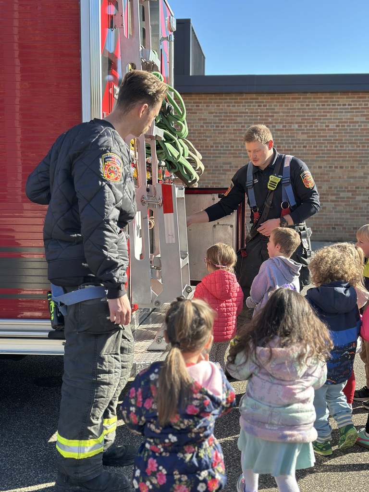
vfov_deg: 39.7
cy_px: 246
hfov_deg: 30.3
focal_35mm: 48
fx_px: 682
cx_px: 184
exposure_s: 1/1171
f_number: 1.78
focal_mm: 6.86
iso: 80
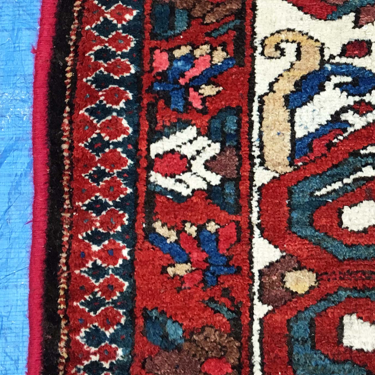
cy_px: 47
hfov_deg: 22.0
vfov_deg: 22.6
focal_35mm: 75
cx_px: 399
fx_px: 919
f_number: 2.2
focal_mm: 4.15
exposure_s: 1/33
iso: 100
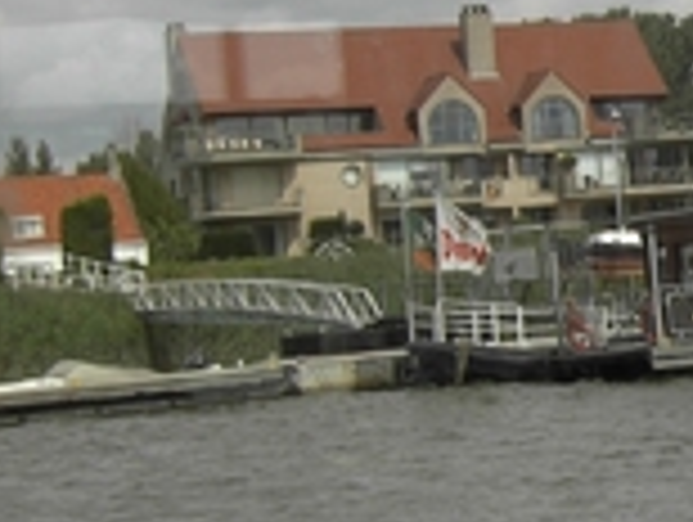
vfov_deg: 10.9
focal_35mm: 136
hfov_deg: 13.9
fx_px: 2727
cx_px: 909
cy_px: 230
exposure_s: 1/250
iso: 50
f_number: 6.7
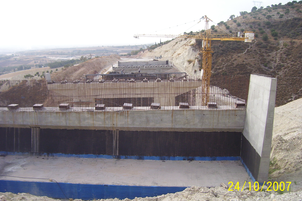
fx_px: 302
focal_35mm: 36
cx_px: 149
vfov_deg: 36.9
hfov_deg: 53.1
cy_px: 99
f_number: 2.7
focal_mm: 5.6
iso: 80
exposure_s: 1/750
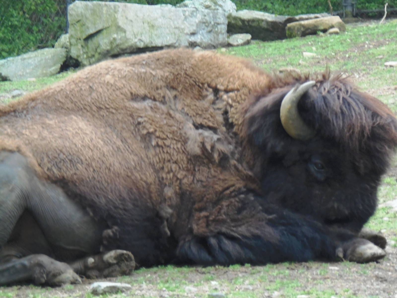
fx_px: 3200
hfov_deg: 7.1
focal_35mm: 279
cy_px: 149
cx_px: 198
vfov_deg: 5.3
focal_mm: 51.7
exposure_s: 1/20
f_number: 5.2
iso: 200
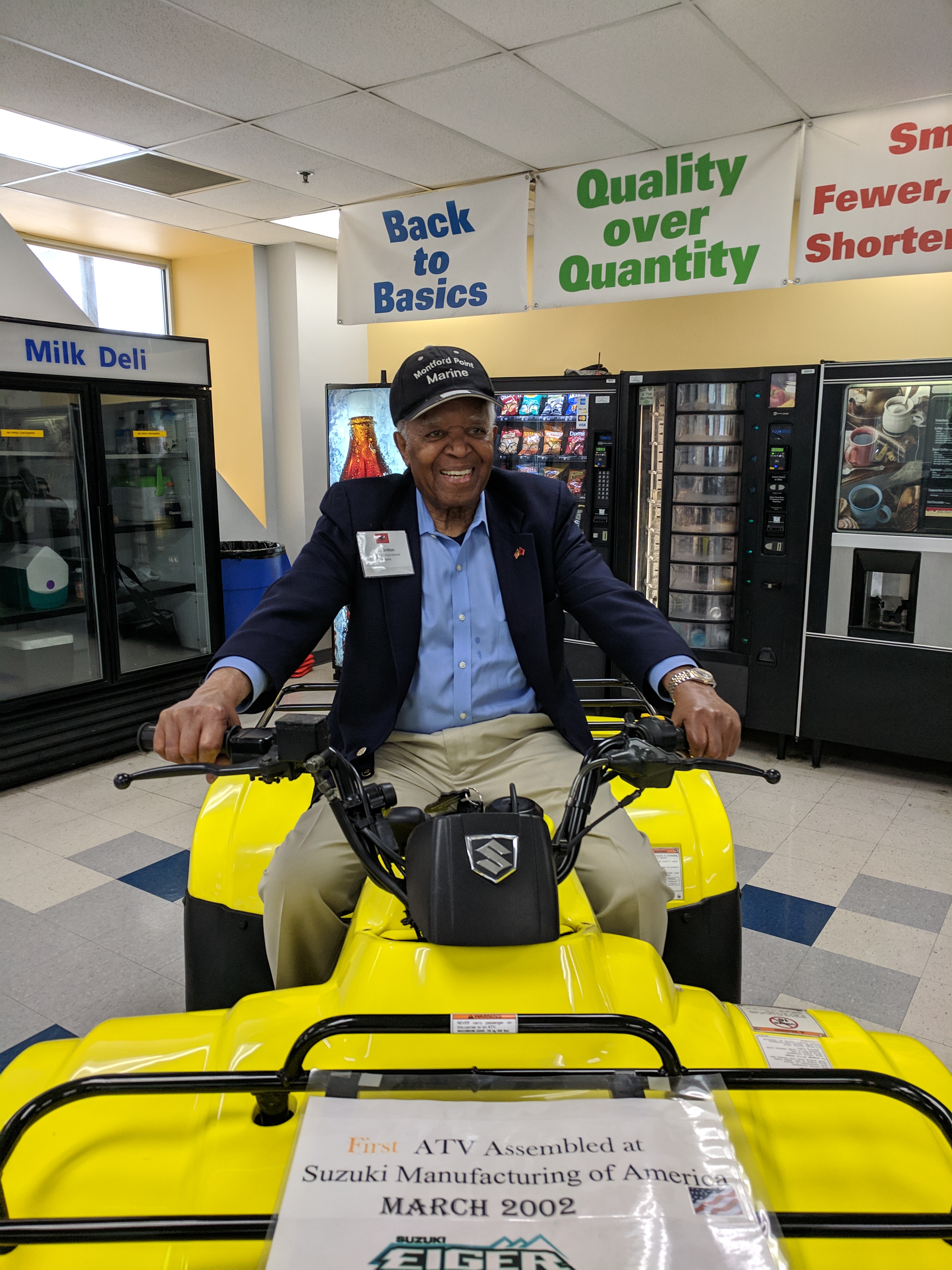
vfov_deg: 67.3
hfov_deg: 53.1
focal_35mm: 26
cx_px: 476
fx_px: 953
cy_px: 635
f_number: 2
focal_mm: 4.67
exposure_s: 1/120
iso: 155
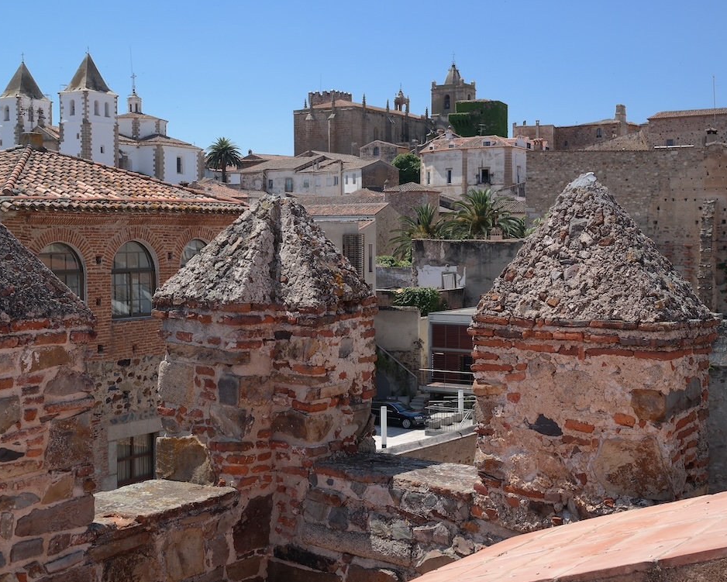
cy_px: 284
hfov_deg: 38.8
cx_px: 356
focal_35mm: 48
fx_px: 1033
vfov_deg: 31.5
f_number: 6.3
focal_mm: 26
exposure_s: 1/250
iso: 100
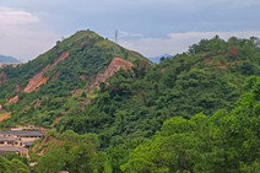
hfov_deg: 30.9
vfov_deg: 22.6
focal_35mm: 59
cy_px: 143
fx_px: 426
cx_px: -15
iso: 100
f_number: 1.75
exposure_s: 1/154
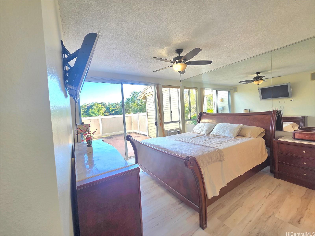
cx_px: 158
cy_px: 118
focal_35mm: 13
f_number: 2.2
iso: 100
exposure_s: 1/120
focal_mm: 2.2
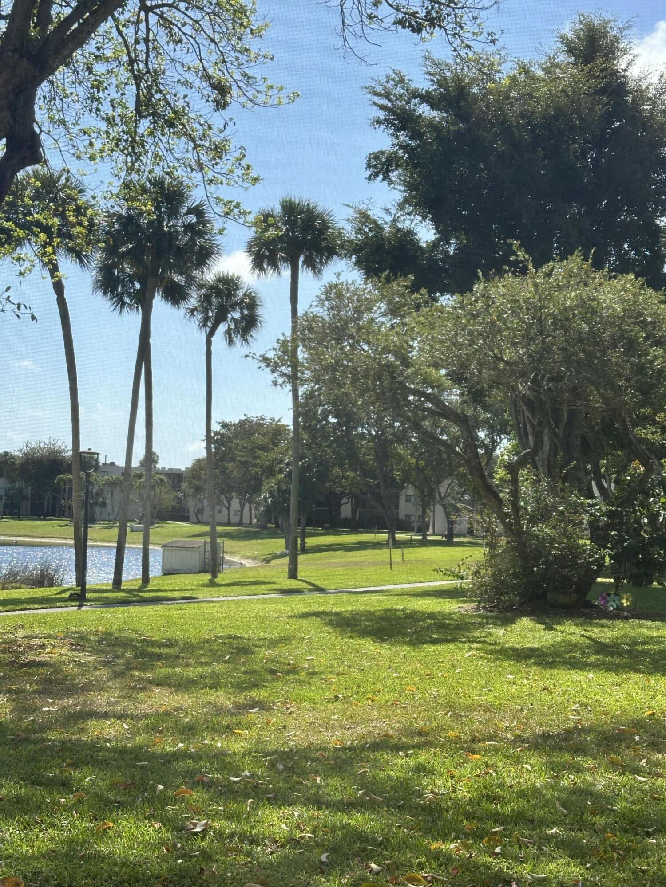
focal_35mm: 48
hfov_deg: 30.3
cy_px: 444
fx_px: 1231
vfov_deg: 39.7
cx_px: 333
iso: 64
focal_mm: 6.86
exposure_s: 1/1289
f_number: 1.78
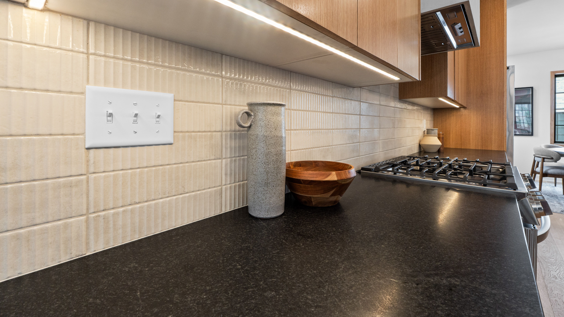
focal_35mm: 16
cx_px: 282
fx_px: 239
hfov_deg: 99.4
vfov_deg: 66.5
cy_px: 129
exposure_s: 1/20
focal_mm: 10
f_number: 8
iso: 400
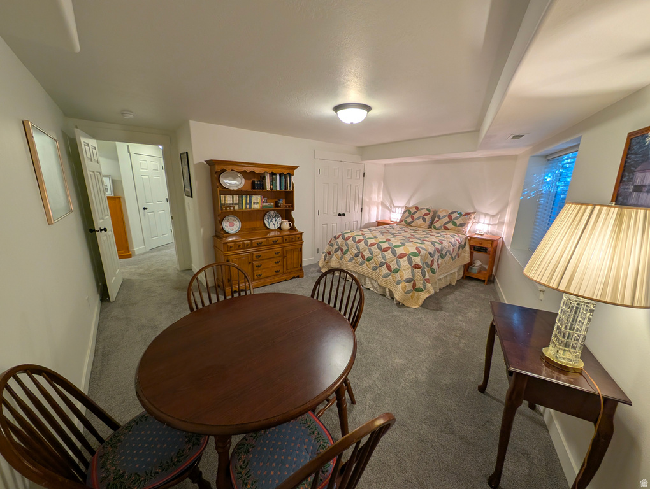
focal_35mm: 12
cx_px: 325
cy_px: 244
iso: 36
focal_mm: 2.23
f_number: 1.95
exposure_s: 1/24
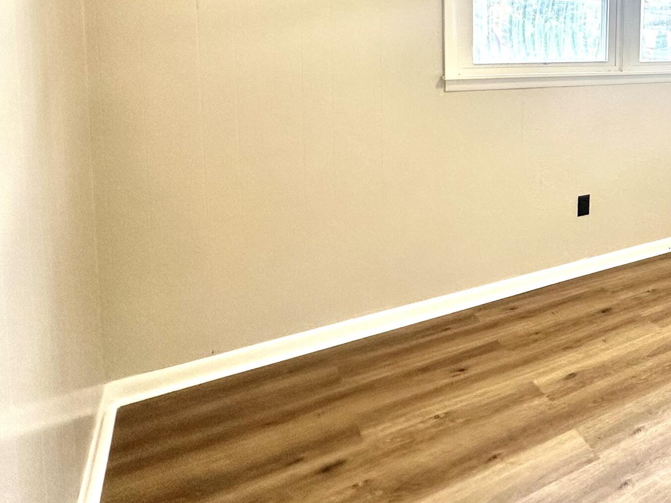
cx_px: 716
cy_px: 77
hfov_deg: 45.7
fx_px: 601
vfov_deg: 42.6
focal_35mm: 31
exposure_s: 1/120
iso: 125
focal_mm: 2.22
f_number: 2.2
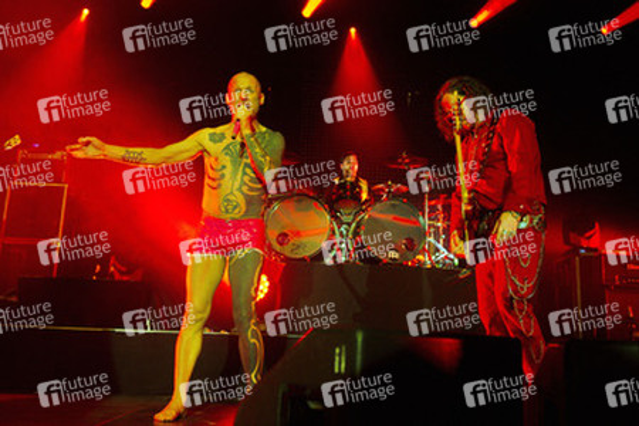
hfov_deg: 54.4
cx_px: 320
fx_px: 621
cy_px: 213
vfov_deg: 37.9
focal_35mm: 35
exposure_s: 1/160
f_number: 3.5
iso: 1600
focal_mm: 35
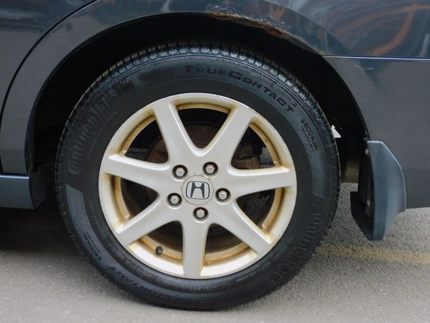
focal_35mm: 45
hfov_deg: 42.1
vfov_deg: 32.2
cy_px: 162
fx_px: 559
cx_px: 215
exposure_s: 1/100
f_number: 4
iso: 125
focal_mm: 8.1
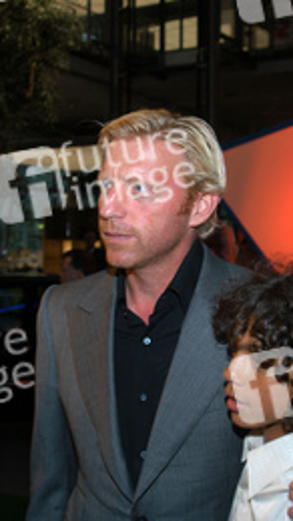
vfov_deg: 7.4
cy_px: 277
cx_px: 151
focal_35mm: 290
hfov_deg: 4.2
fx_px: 4011
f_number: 7.1
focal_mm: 120
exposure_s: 1/60
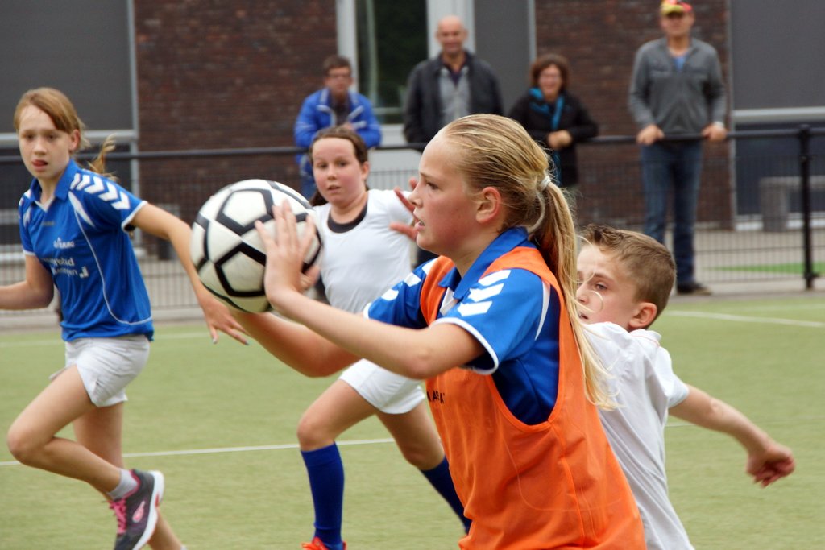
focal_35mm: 202
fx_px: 4641
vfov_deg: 6.8
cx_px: 412
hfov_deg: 10.2
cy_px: 275
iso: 400
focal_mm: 135
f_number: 8
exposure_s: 1/400
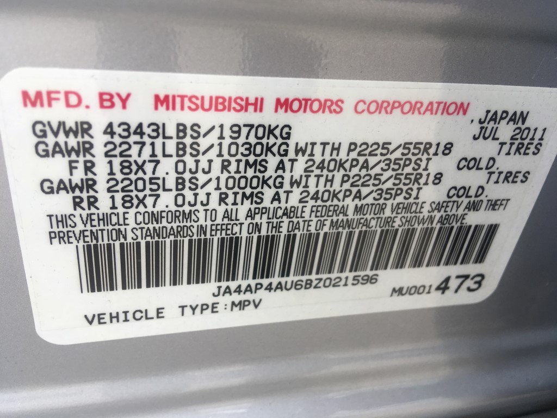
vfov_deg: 48.2
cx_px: 278
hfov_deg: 61.7
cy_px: 209
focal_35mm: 29
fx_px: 467
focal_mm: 4.15
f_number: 2.2
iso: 25
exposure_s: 1/242
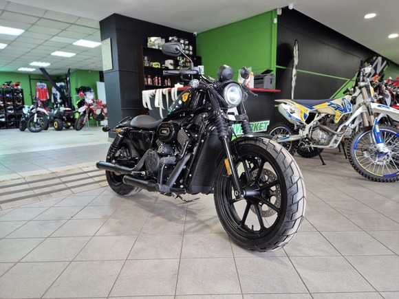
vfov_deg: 58.9
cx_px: 200
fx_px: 265
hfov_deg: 73.9
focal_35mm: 23
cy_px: 150
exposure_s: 1/50
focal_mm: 5.4
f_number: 1.8
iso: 400
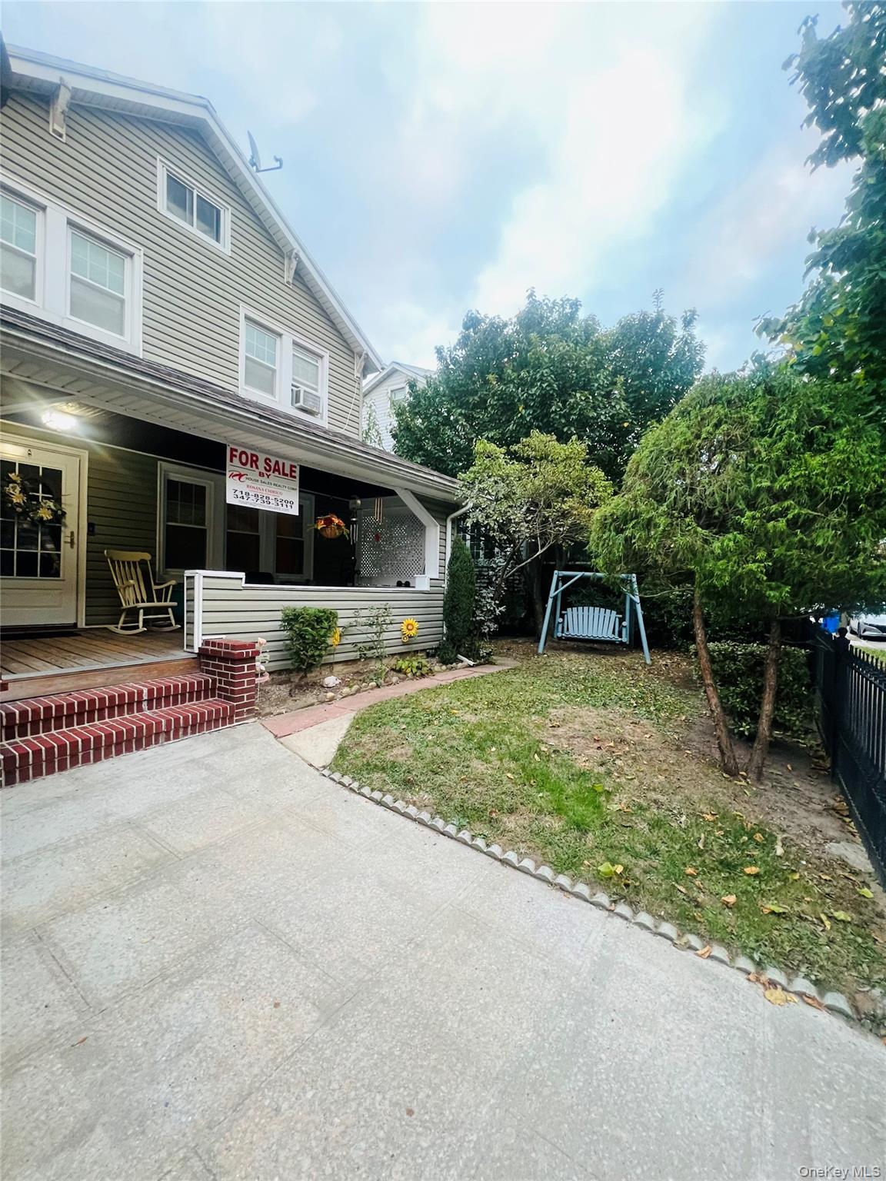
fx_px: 444
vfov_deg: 106.2
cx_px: 443
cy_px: 590
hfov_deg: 89.9
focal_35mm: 13
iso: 200
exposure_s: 1/60
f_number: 1.8
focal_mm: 1.57
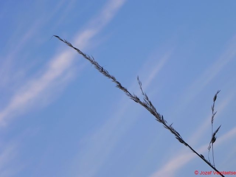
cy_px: 88
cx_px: 118
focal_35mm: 129
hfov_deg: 15.3
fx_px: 879
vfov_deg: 11.5
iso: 160
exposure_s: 1/166
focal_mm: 23
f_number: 4.5
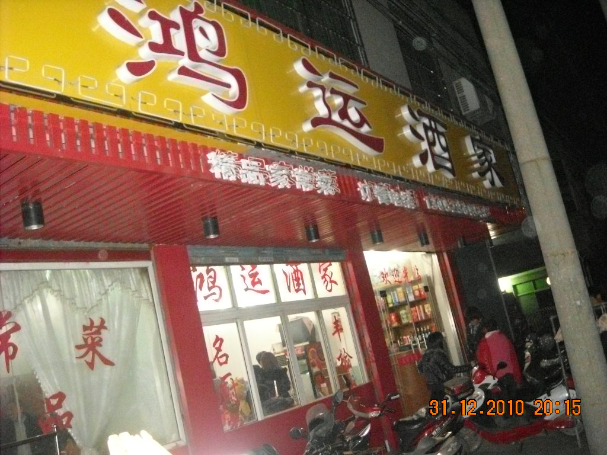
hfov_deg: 52.6
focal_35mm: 35
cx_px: 304
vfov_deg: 40.7
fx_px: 614
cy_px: 228
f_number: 2.8
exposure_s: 1/60
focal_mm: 5.7
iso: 1288
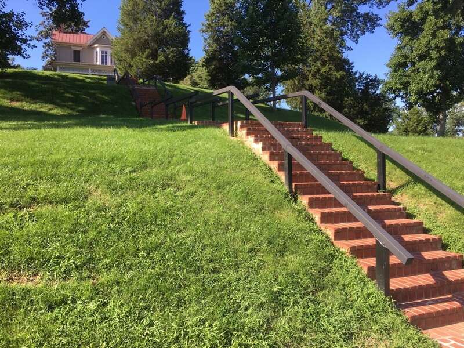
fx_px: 389
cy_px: 174
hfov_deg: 61.7
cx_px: 232
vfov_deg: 48.2
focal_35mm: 29
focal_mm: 4.15
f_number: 2.2
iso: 25
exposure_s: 1/513
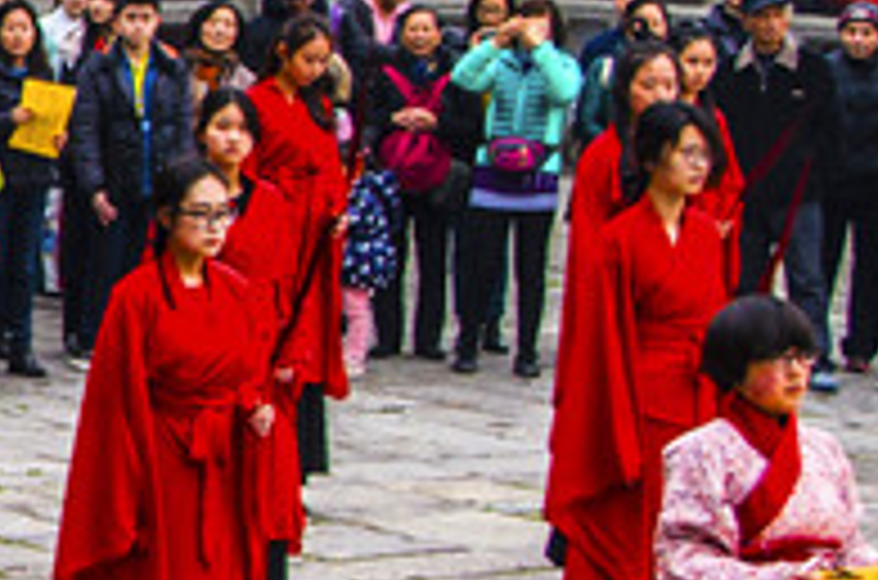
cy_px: 178
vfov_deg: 7.0
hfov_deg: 10.1
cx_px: -657
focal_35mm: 194
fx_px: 4720
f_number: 6.3
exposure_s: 1/160
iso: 200
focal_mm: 28
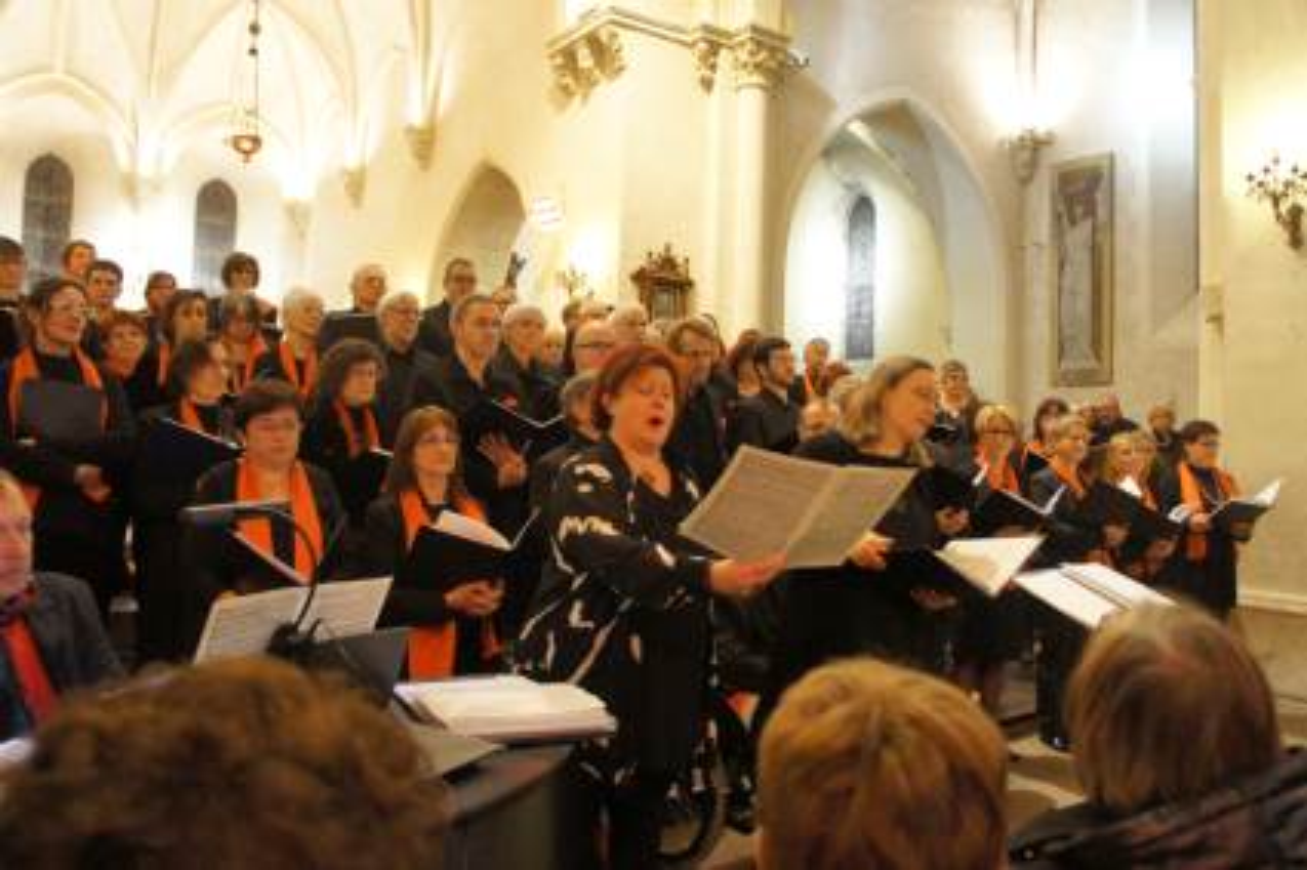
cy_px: 435
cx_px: 654
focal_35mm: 27
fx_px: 980
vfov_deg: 47.9
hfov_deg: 67.4
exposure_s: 1/30
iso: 1600
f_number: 3.5
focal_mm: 18
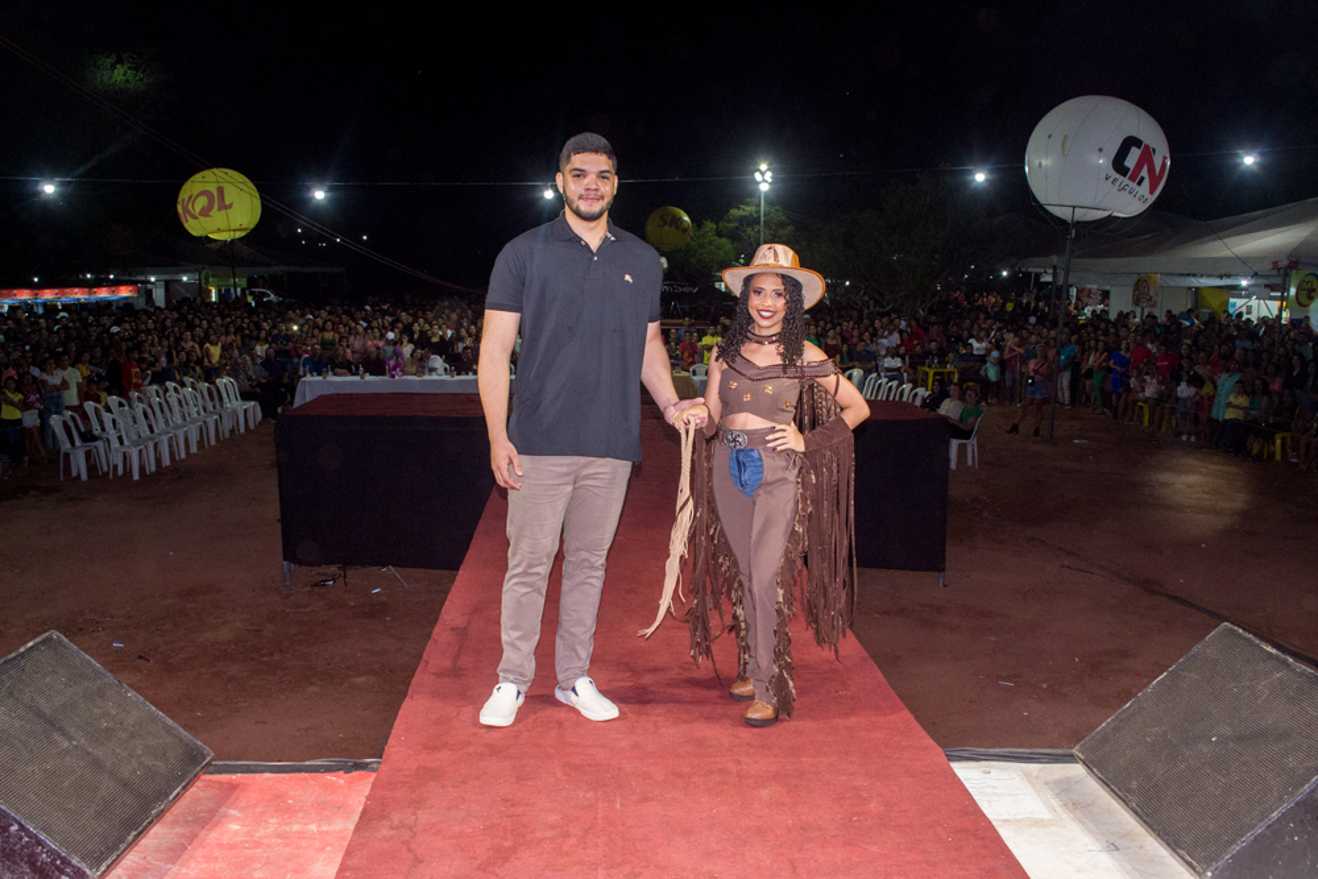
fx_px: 1208
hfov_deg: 57.2
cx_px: 659
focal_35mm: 33
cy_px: 440
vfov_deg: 40.0
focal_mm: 22
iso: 1600
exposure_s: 1/60
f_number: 8
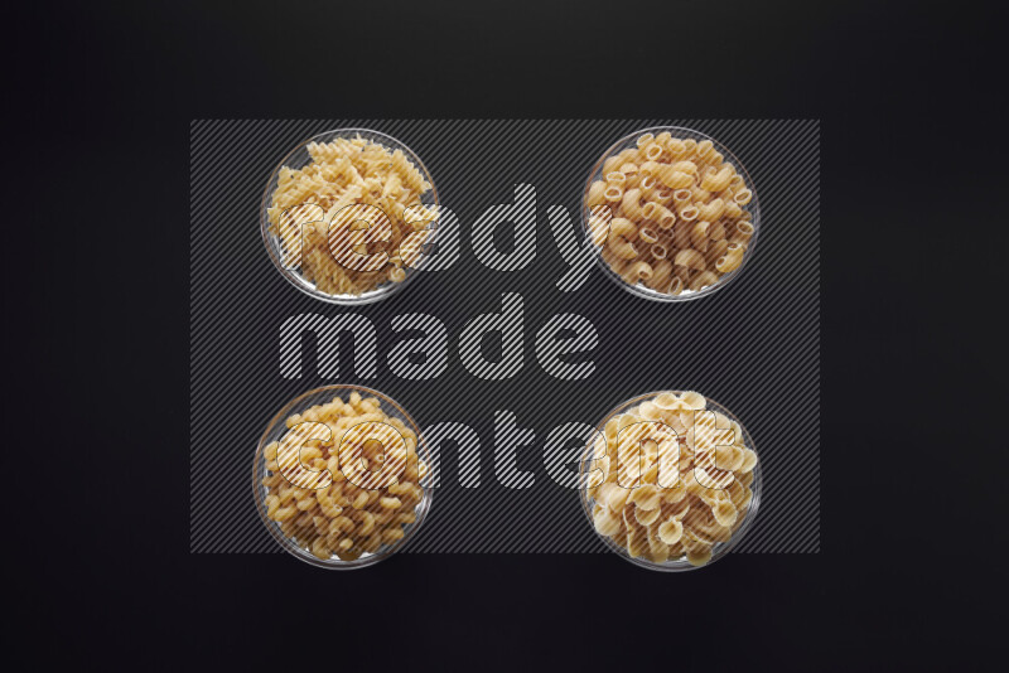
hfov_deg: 39.6
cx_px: 504
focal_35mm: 50
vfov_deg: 27.0
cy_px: 336
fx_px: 1402
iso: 100
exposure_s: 1/100
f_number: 8
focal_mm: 50
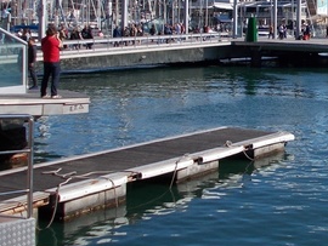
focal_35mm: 88
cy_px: 39
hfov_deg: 21.4
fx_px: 835
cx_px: 335
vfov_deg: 16.6
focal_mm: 5.3
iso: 80
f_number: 8.6
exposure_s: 1/200
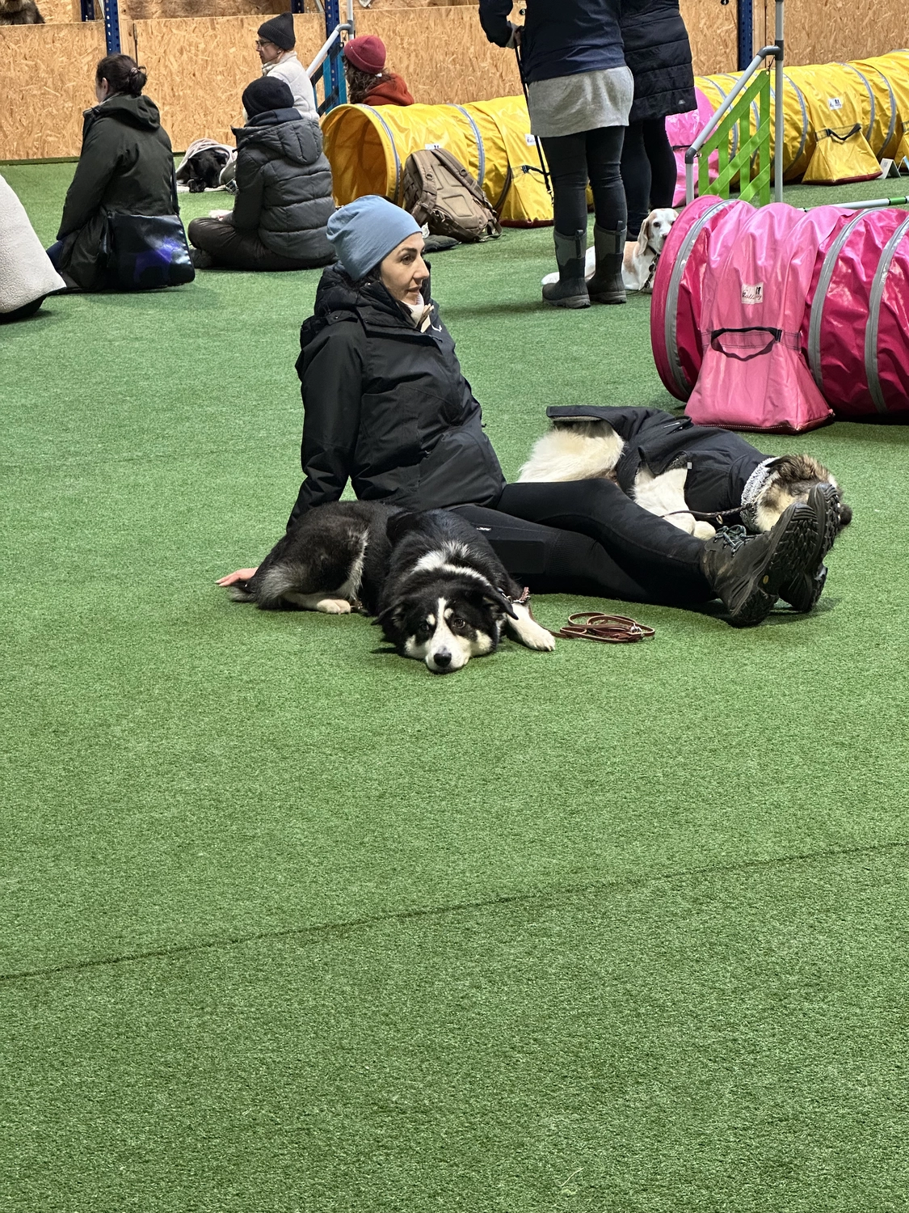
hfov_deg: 19.1
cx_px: 454
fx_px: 2696
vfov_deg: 25.3
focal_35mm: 77
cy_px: 606
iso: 500
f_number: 2.8
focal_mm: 9
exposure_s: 1/50
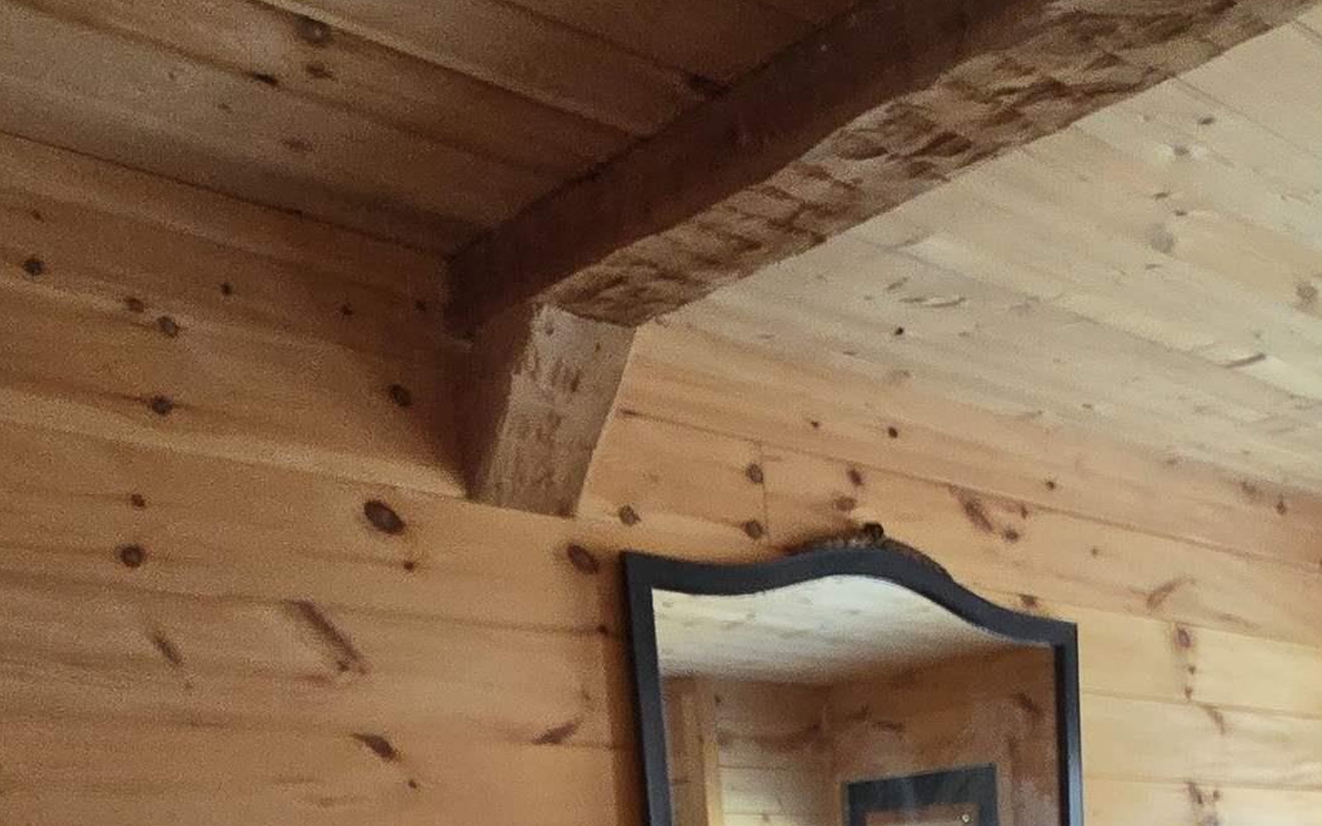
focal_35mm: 40
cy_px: 1302
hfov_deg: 46.5
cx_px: 1073
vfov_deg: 23.8
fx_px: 1441
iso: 250
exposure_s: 1/60
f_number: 2.2
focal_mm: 2.2
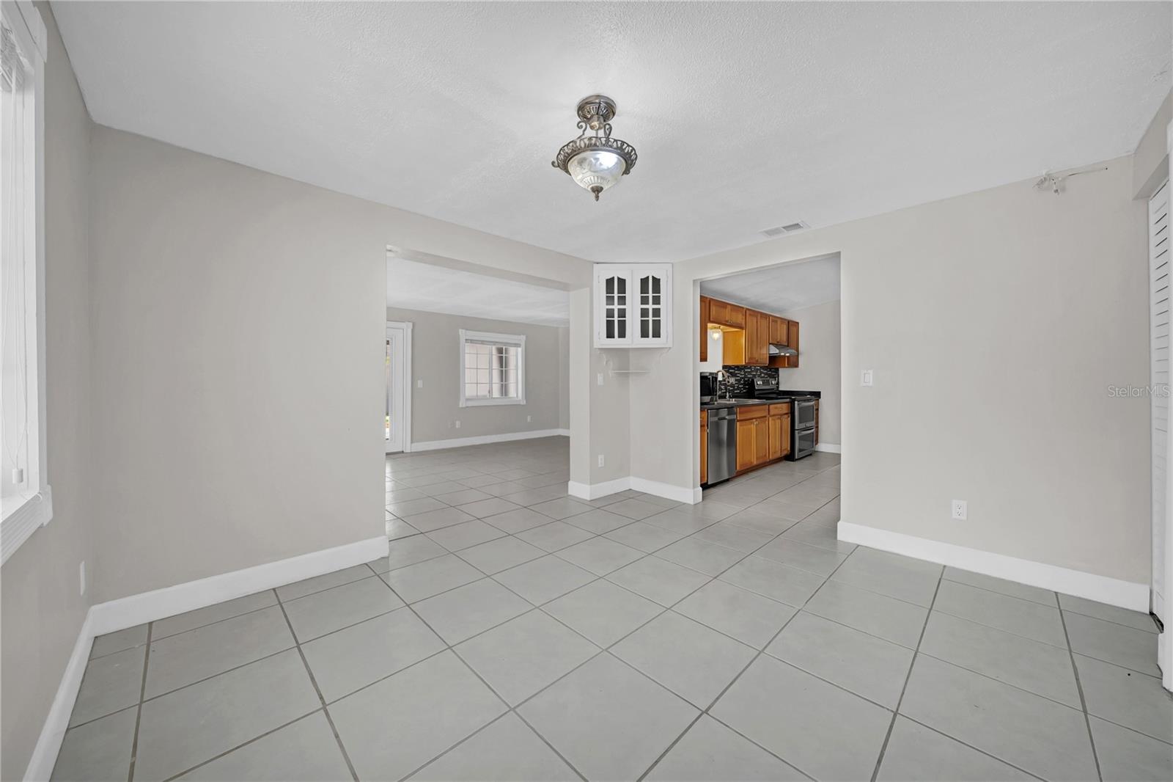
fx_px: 391
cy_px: 391
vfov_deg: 90.0
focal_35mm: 12
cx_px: 586
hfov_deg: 112.6
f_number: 7.1
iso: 800
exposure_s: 1/60
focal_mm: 12
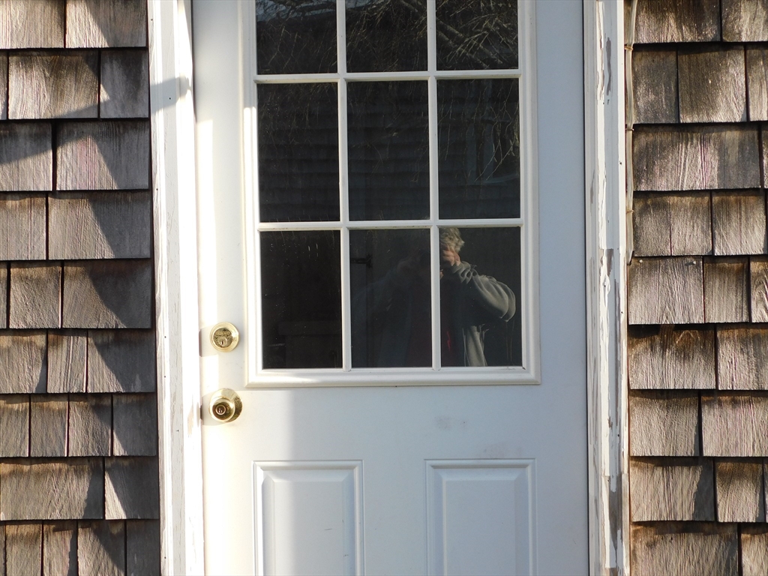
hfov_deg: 42.1
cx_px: 384
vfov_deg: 32.2
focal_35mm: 45
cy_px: 288
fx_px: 998
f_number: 3.7
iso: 125
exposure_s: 1/400
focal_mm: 8
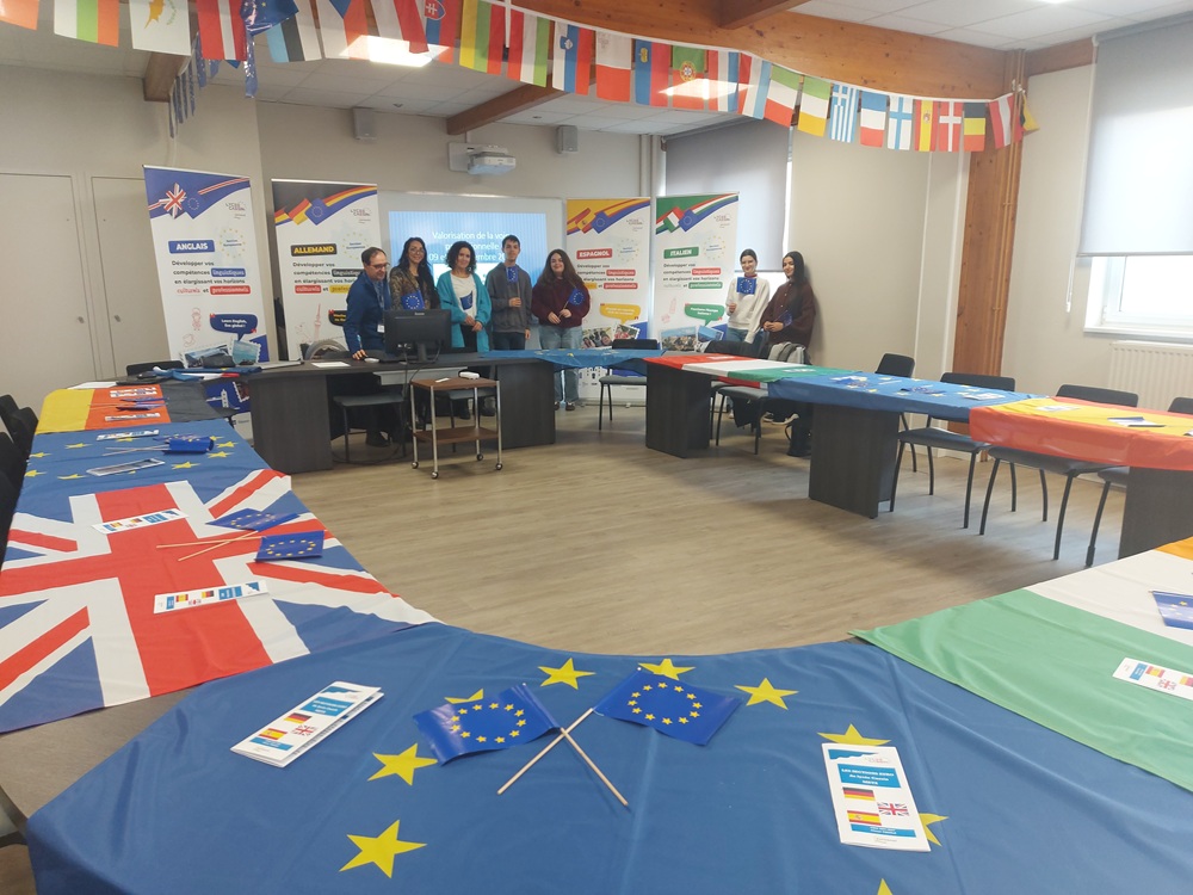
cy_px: 448
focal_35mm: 24
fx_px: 827
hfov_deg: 71.6
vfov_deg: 56.8
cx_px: 596
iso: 125
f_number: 1.8
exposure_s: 1/50
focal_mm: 5.23
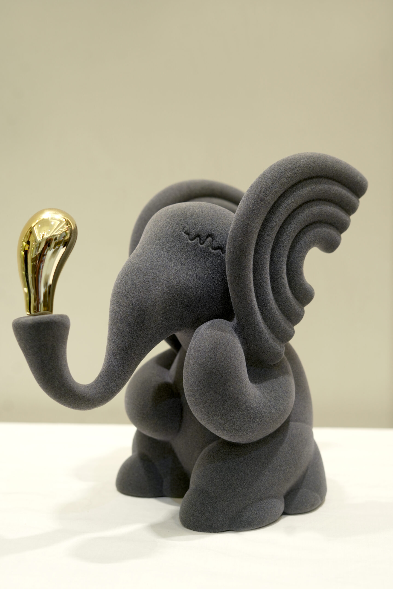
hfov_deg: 27.0
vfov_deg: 39.6
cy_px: 294
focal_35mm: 50
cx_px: 196
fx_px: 819
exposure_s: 1/60
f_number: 3.5
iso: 400
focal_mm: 50
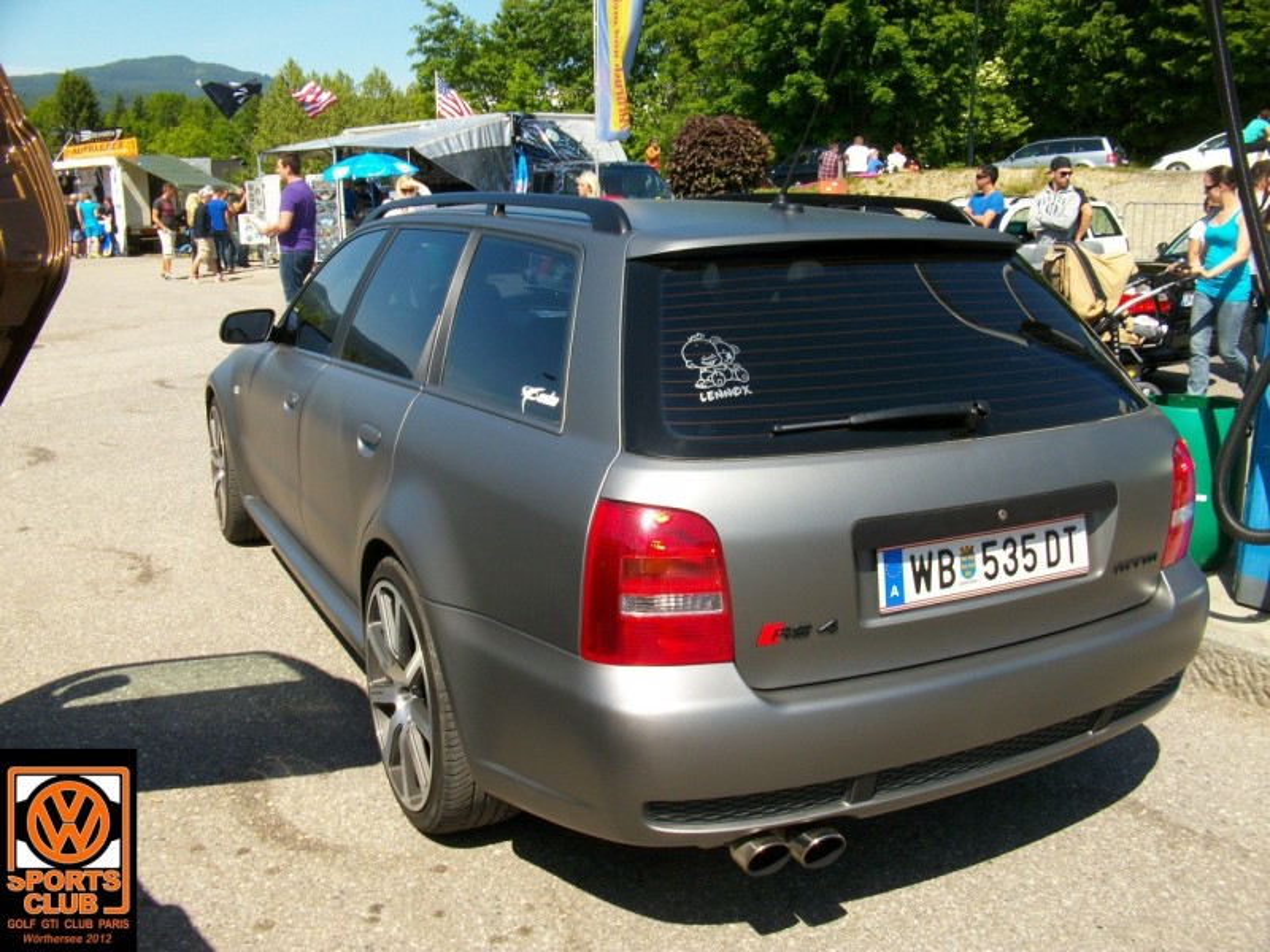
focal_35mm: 34
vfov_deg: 41.8
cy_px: 476
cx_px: 635
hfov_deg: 54.0
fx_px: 1247
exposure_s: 1/234
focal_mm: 5.7
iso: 80
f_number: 5.5
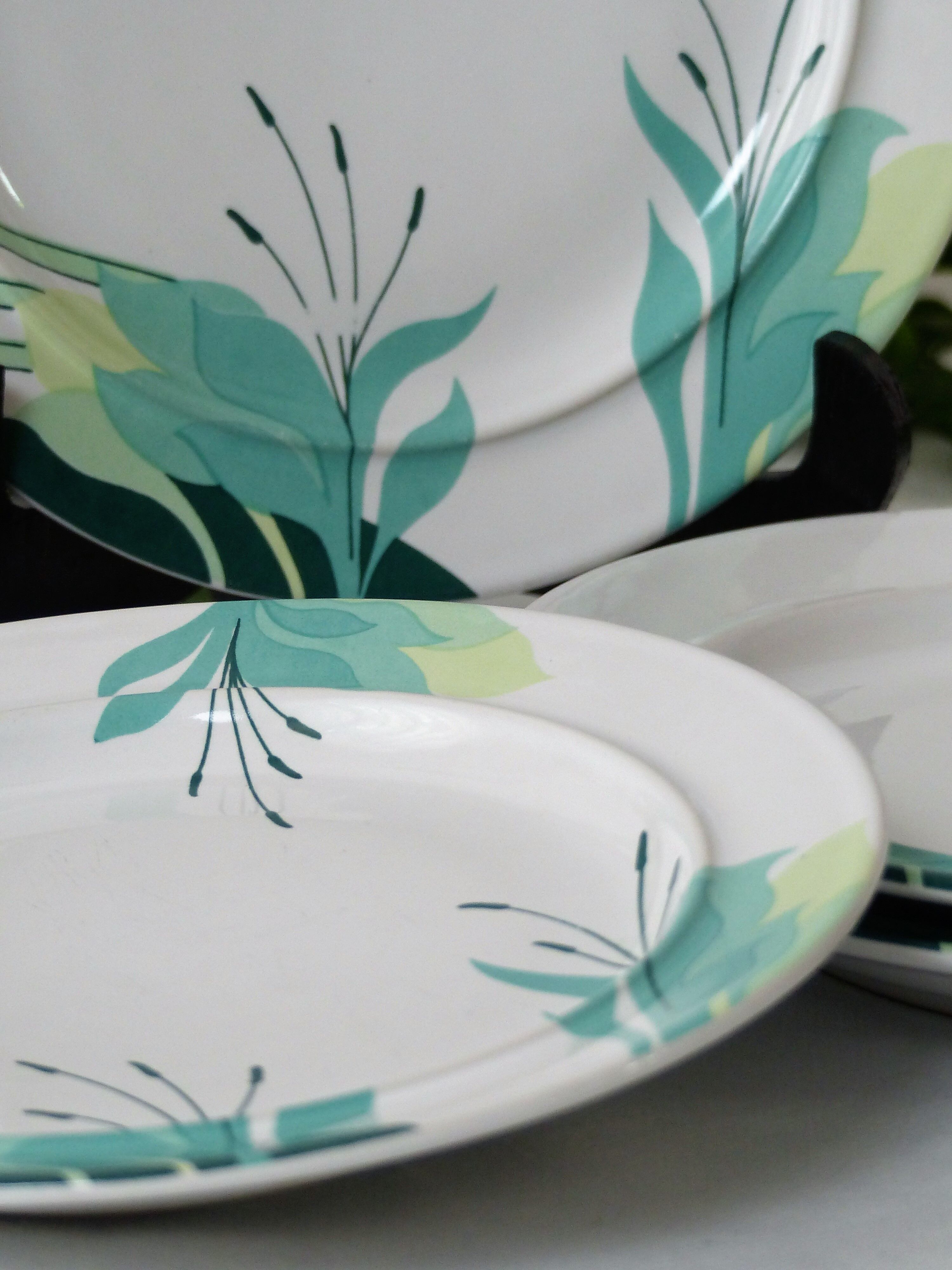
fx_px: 7994
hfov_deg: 6.8
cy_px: 635
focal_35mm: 218
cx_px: 476
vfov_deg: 9.1
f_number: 2.8
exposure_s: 1/80
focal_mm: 35.6
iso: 200
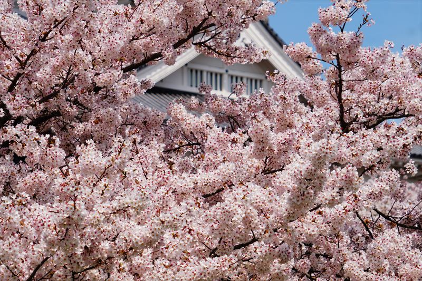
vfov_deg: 7.2
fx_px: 2250
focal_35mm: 192
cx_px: 211
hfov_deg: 10.7
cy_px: 140
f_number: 8
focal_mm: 128
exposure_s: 1/640
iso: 100
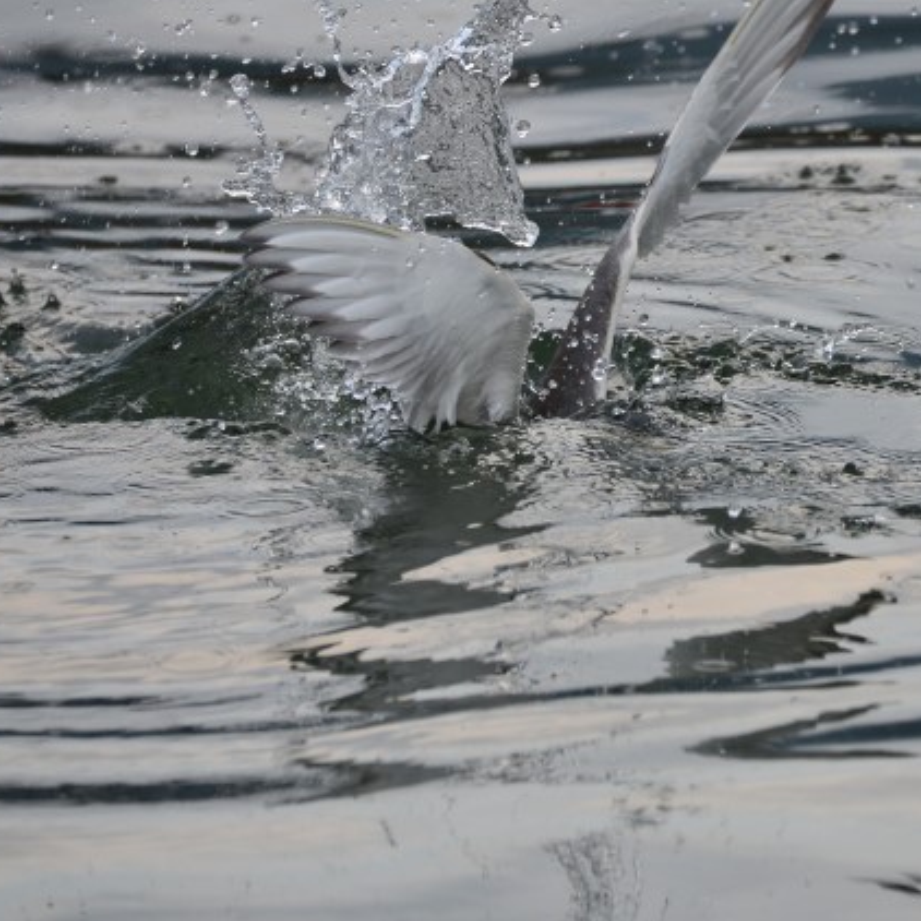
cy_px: 460
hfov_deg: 1.8
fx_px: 29048
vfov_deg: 1.8
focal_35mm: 965
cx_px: 633
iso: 720
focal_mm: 500
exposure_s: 1/1000
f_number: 6.3
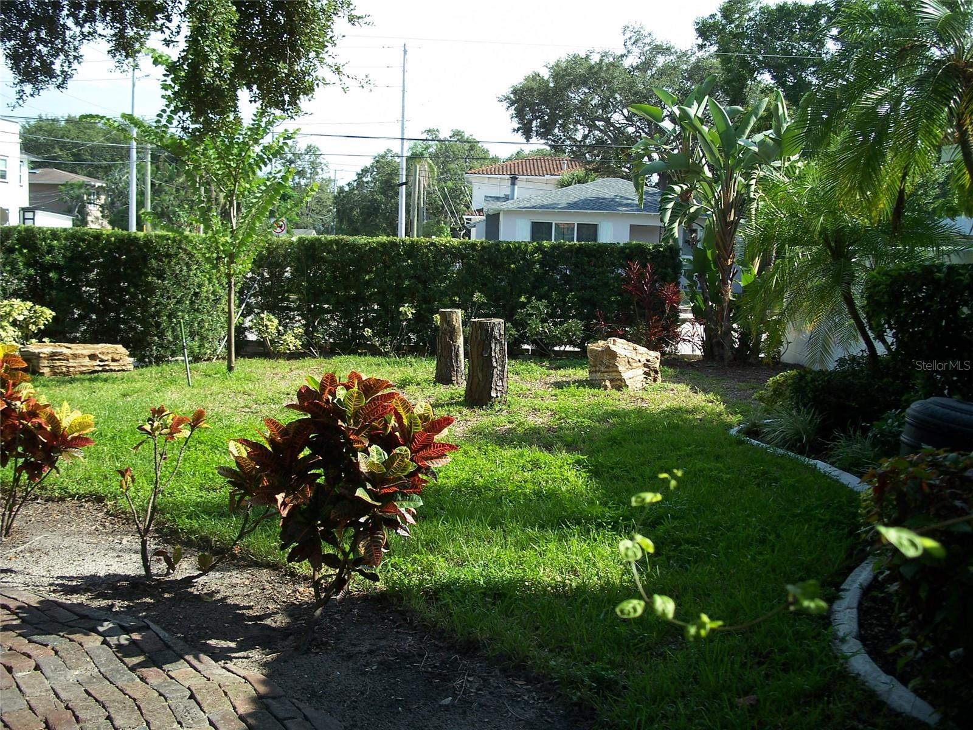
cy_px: 365
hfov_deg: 50.1
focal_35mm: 37
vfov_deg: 38.7
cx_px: 486
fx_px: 1040
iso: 64
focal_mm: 7.8
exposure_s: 1/400
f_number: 2.8
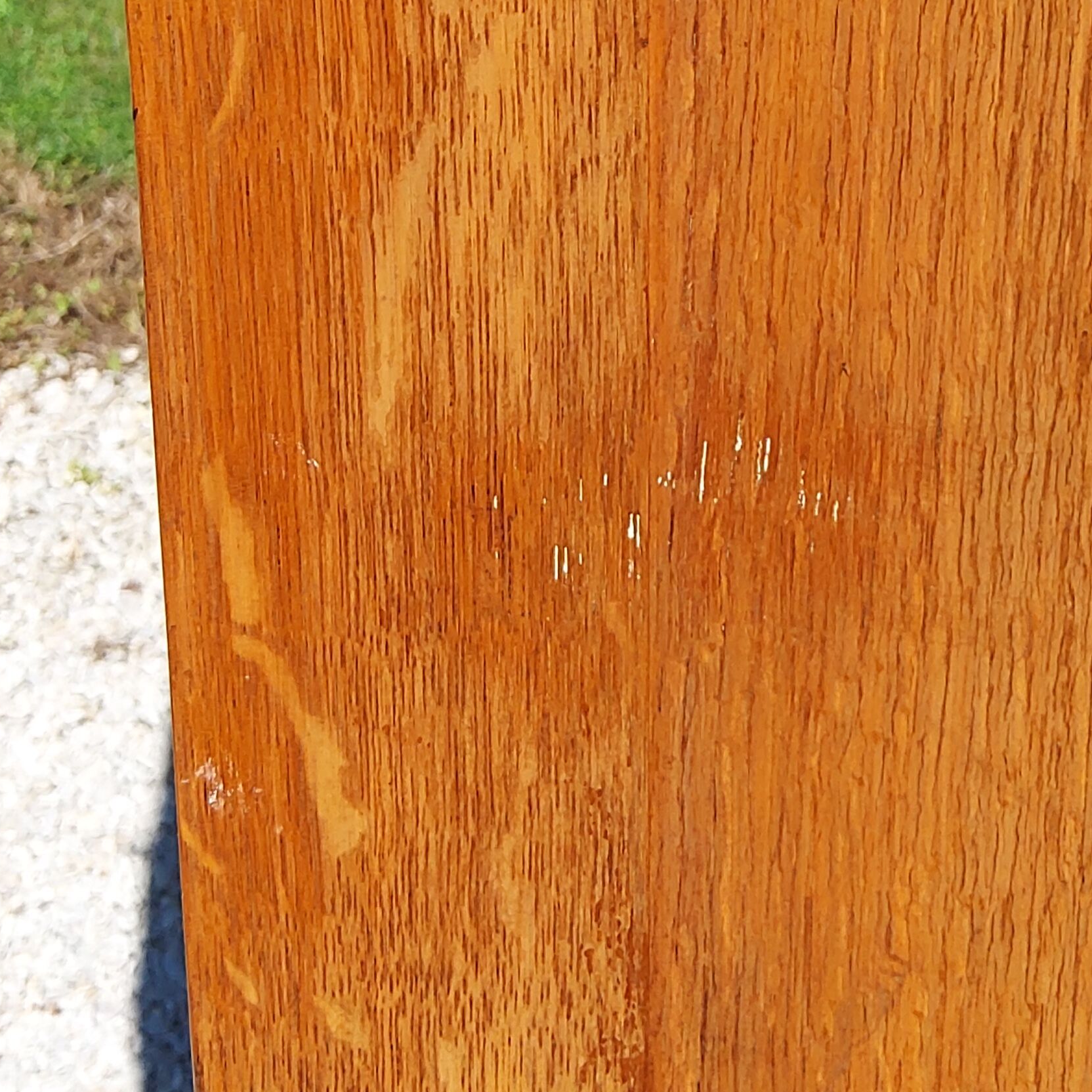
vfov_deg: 29.2
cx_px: 830
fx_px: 2034
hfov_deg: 29.5
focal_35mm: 57
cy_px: 186
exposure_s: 1/936
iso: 40
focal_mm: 3.08
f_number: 2
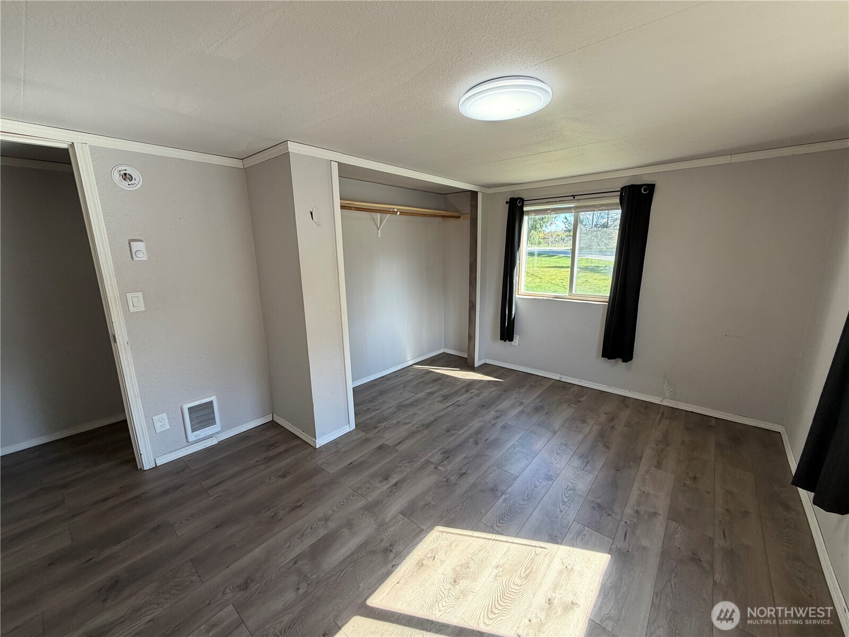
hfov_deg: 102.1
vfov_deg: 85.7
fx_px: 343
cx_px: 424
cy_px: 318
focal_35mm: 14
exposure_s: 1/121
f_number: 2.2
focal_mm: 2.22
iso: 100
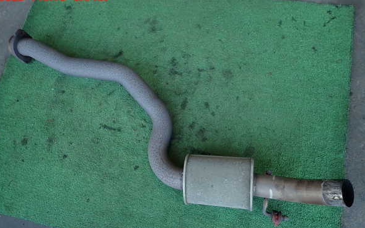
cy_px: 128
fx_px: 269
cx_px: 180
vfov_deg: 45.9
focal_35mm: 27
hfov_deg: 68.4
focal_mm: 4.5
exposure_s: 1/80
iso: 100
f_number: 2
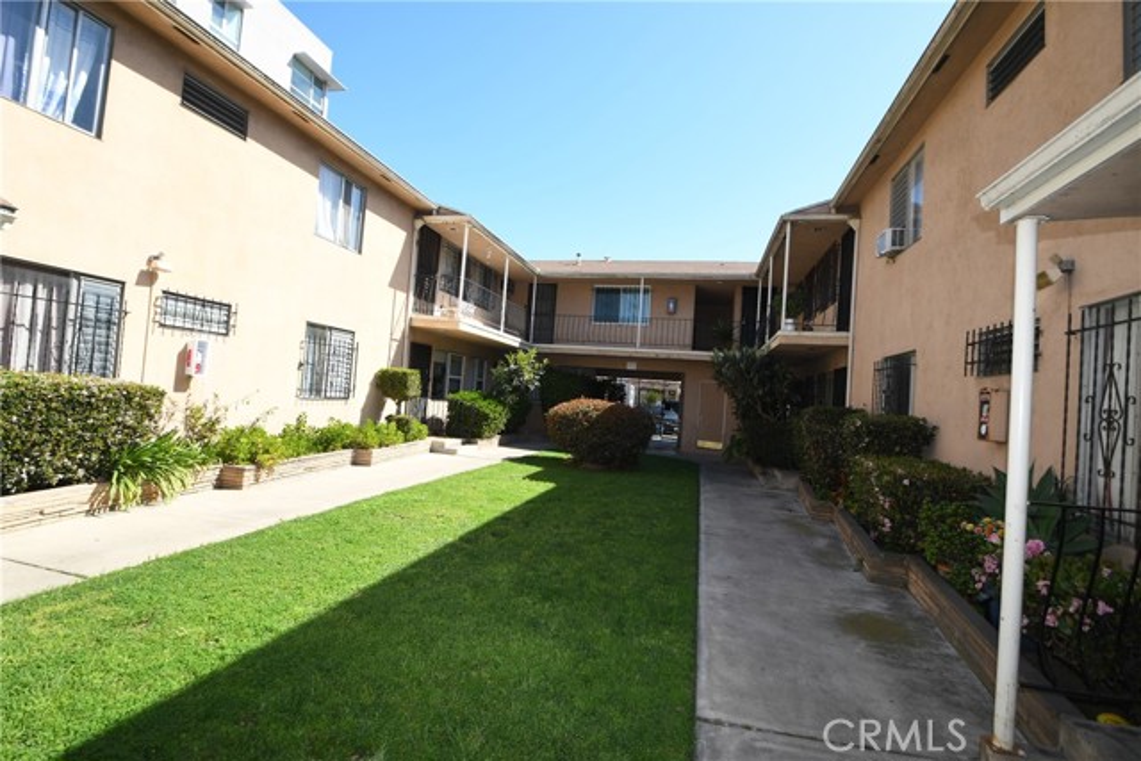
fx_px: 507
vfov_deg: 73.8
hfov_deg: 96.7
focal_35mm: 16
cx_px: 570
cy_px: 380
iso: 100
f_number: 7.1
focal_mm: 11
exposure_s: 1/200
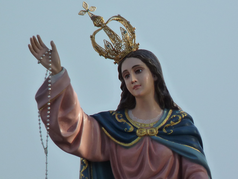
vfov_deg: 1.6
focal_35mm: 949
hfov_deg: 2.1
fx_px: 6525
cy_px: 90
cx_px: 119
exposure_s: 1/400
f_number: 5.6
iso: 125
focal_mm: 86.4
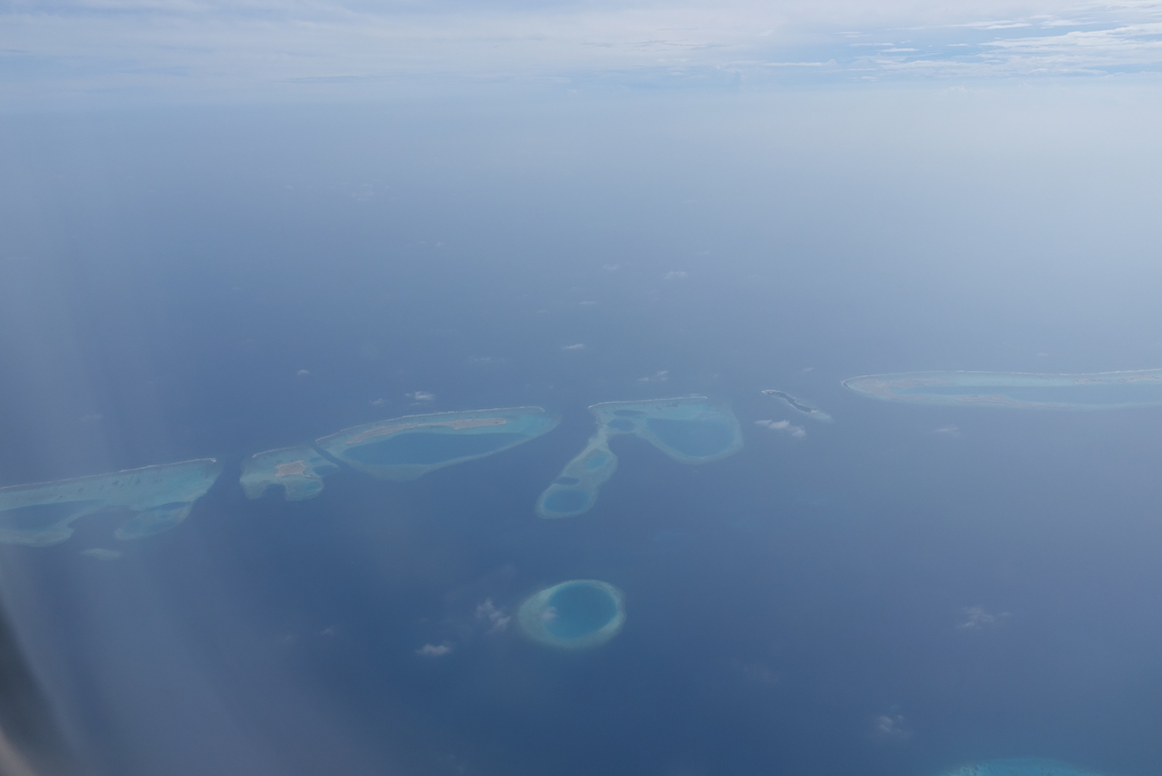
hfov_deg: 63.6
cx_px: 581
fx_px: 936
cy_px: 388
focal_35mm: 29
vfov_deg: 45.0
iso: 125
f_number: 4
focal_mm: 10.6
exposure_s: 1/200
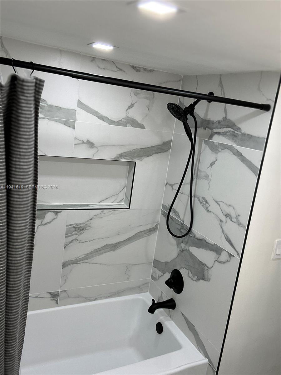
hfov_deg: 46.8
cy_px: 188
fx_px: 325
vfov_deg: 60.0
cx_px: 140
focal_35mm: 30
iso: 40
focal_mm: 2.69
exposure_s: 1/60
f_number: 1.9
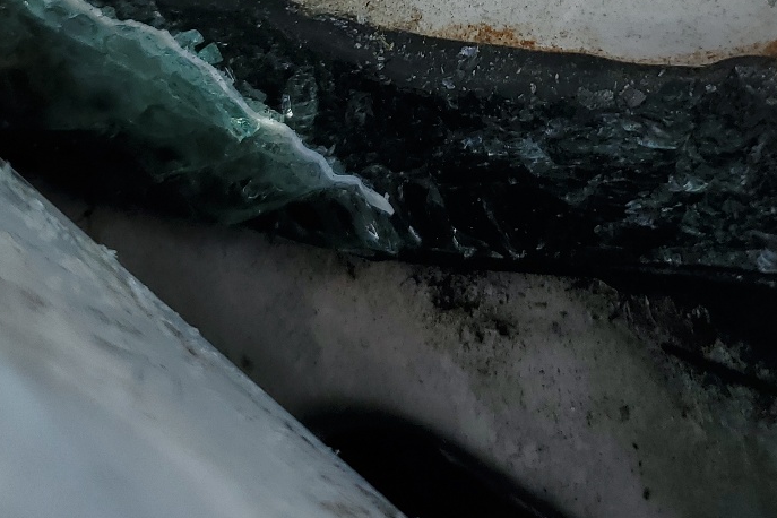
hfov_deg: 31.6
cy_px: -149
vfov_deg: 19.9
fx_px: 1360
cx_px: 532
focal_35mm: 63
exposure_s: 1/1429
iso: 50
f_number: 1.5
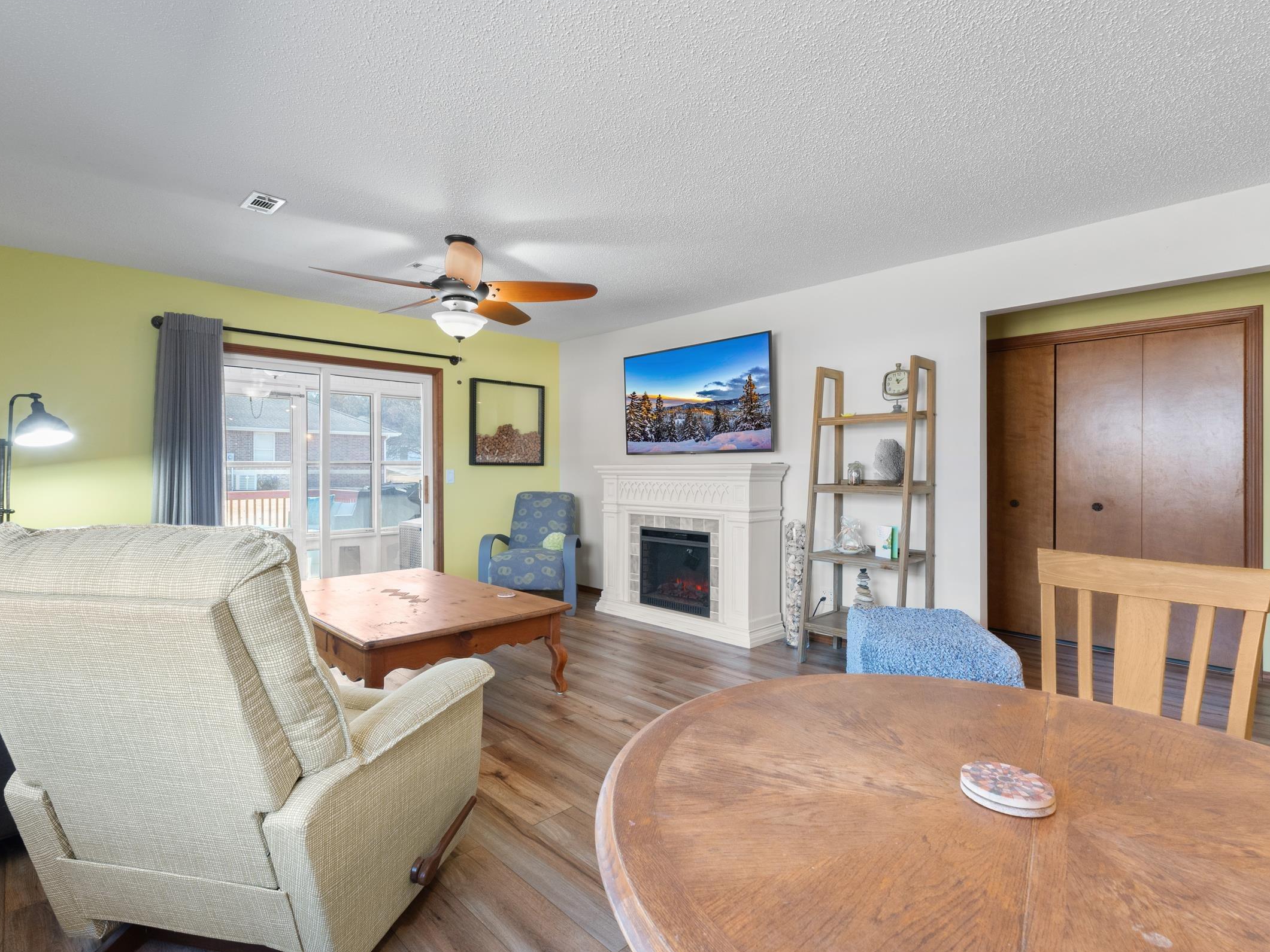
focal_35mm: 17
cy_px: 471
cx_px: 610
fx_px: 624
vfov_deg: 74.7
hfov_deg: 91.0
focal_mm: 10
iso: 400
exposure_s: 1/4
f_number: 8
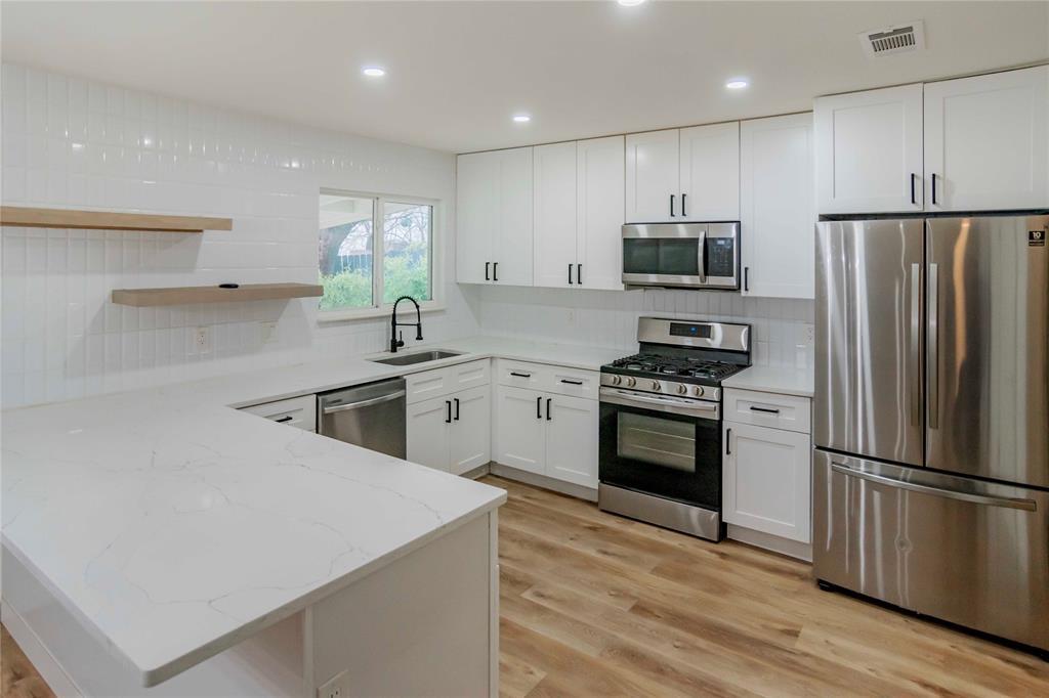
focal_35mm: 18
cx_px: 524
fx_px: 524
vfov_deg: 67.3
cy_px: 349
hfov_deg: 90.0
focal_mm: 12
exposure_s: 1/250
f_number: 4
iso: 640
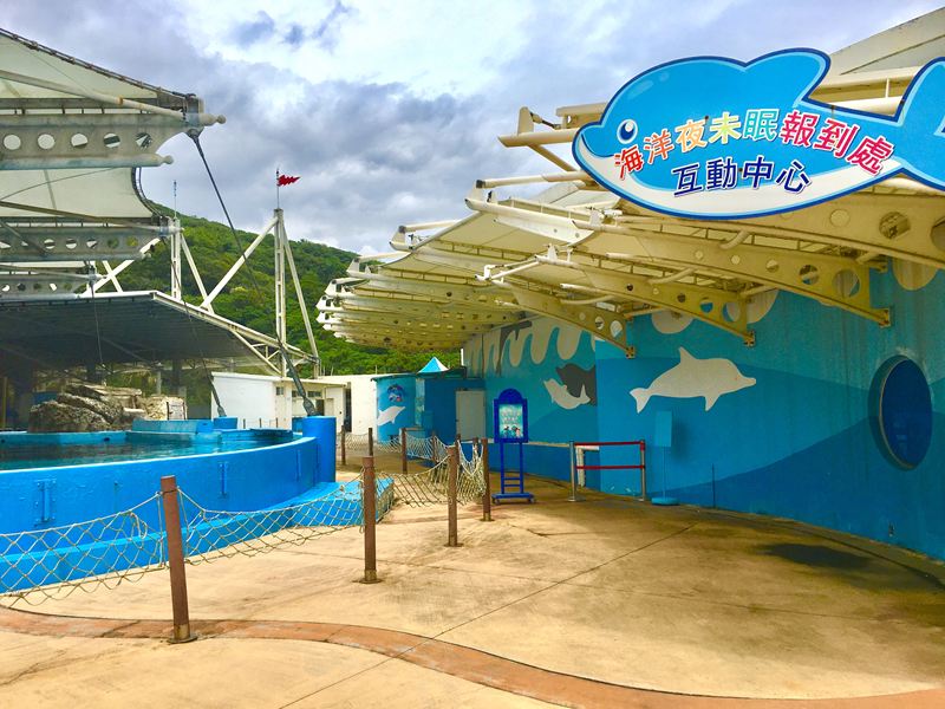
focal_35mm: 29
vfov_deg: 48.2
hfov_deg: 61.7
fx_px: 792
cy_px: 354
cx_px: 472
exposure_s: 1/3497
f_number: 2.2
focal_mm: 4.15
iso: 25
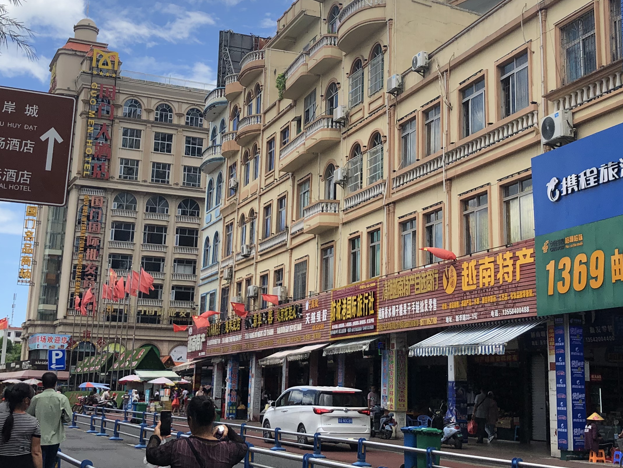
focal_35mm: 53
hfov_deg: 36.1
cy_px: 146
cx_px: 341
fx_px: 954
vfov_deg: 27.3
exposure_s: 1/2183
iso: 20
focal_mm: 3.99
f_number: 1.8
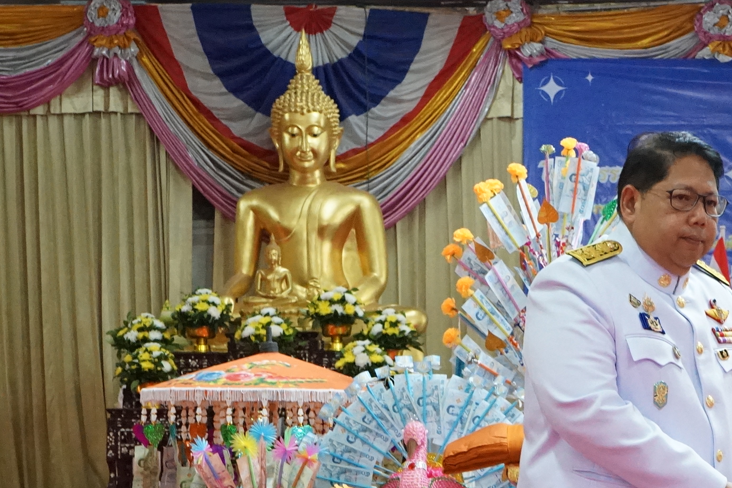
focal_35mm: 91
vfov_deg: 14.9
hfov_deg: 22.0
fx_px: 1850
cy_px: 435
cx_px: 617
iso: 8000
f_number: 10
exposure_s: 1/50
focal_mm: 42
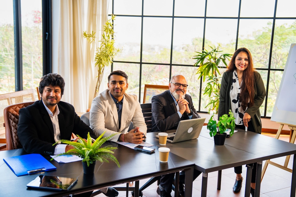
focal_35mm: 44
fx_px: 362
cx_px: 148
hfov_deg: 44.5
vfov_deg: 30.5
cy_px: 98
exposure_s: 1/320
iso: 320
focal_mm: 44
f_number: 2.8
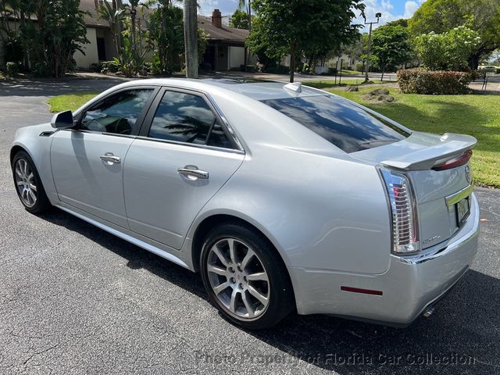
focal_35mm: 26
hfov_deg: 67.3
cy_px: 188
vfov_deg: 53.1
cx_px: 250
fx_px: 376
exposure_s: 1/5076
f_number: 1.5
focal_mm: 5.7
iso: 50
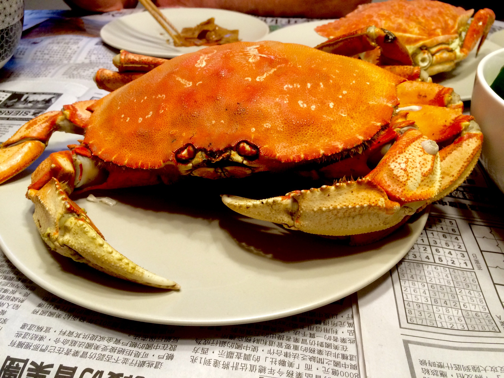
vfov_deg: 48.2
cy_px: 189
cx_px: 252
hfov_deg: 61.7
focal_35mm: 29
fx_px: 422
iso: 100
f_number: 2.2
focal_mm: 4.15
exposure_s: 1/30
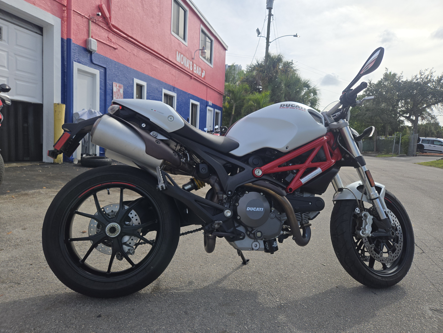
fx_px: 294
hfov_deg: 73.9
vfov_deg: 58.9
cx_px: 222
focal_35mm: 23
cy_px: 166
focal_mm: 5.4
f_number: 1.8
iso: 25
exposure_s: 1/2140
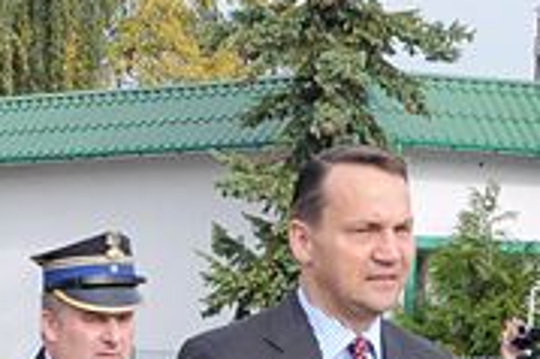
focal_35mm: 228
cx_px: -148
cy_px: 726
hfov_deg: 8.9
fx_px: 3417
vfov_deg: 5.9
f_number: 10
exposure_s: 1/320
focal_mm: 32
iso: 500
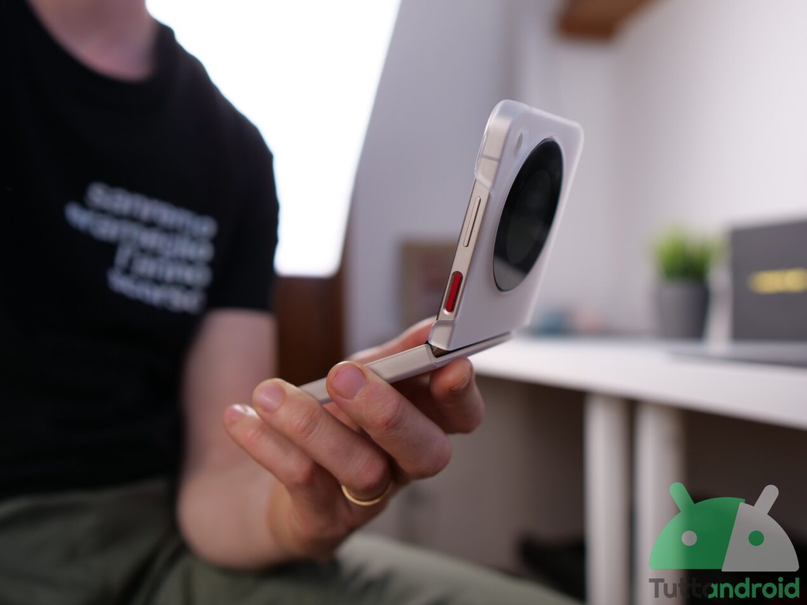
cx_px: 404
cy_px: 302
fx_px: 746
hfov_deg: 56.8
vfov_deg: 44.2
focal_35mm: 32
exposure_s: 1/100
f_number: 1.8
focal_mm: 16
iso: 200
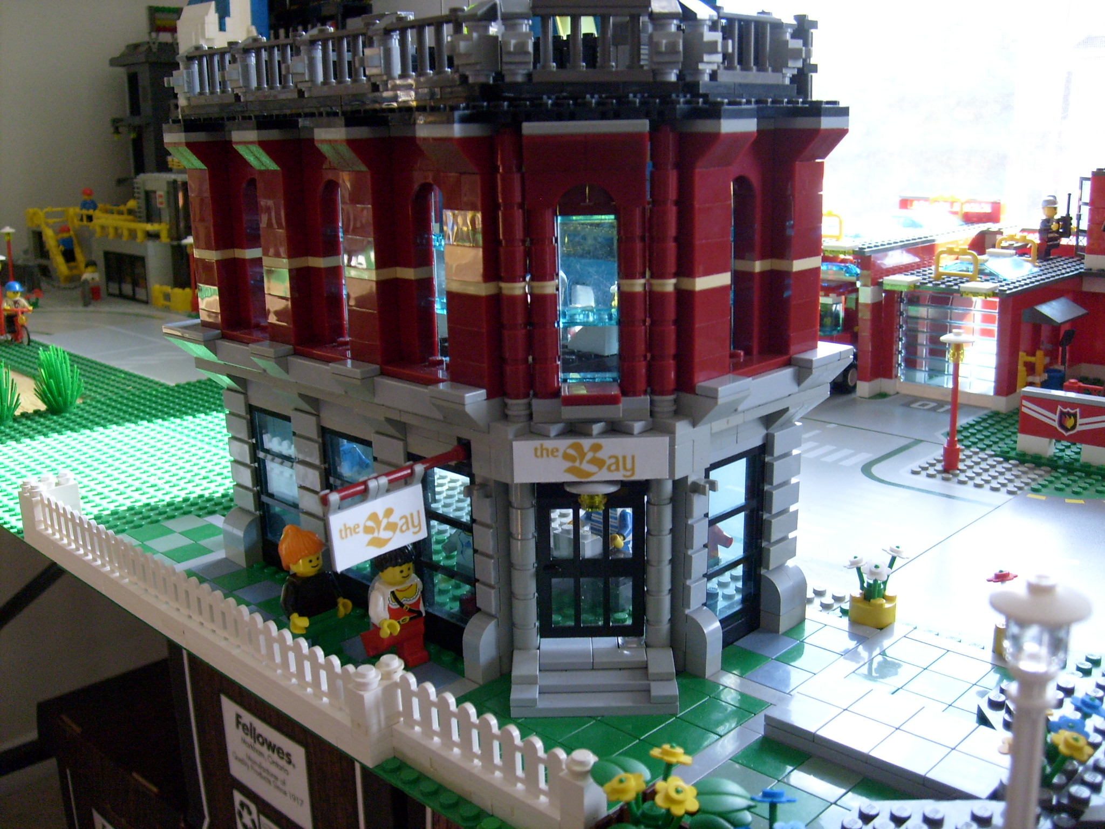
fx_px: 1117
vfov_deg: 40.7
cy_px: 414
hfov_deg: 52.6
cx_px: 552
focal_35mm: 35
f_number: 2.8
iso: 100
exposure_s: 1/45
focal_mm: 5.8
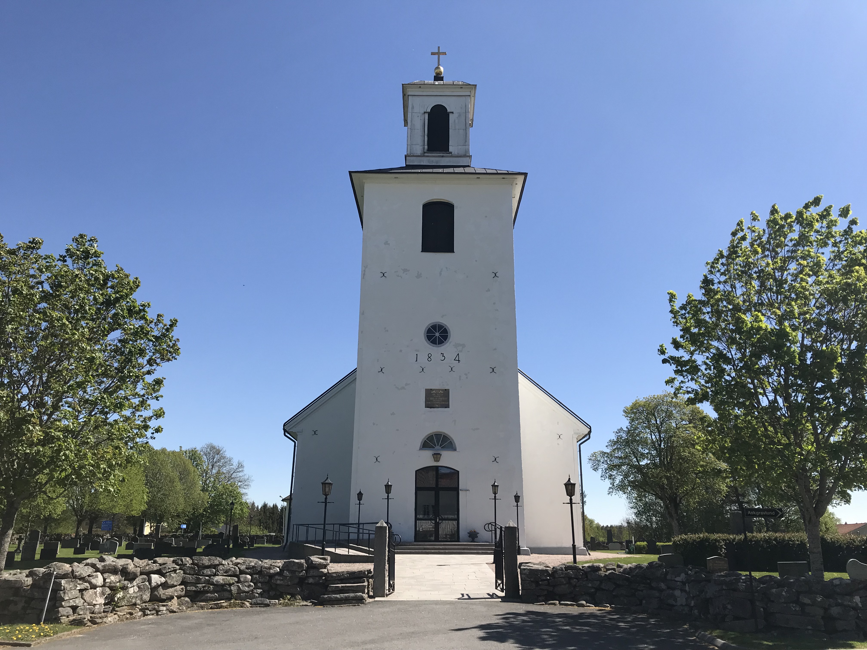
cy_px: 325
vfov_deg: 49.7
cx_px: 434
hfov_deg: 63.4
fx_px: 701
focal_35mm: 28
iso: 20
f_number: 1.8
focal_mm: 3.99
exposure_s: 1/2398
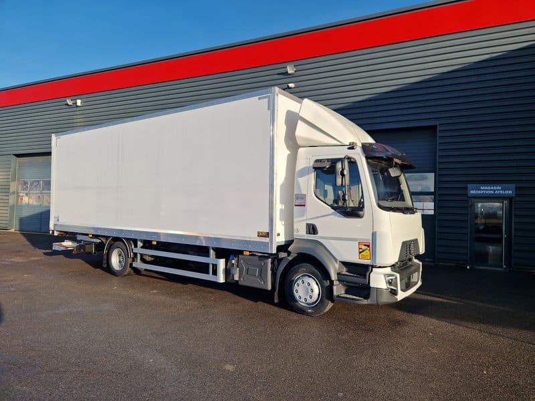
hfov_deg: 73.9
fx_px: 355
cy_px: 200
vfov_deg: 58.9
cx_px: 268
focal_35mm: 23
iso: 50
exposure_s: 1/1088
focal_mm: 5.4
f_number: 1.8
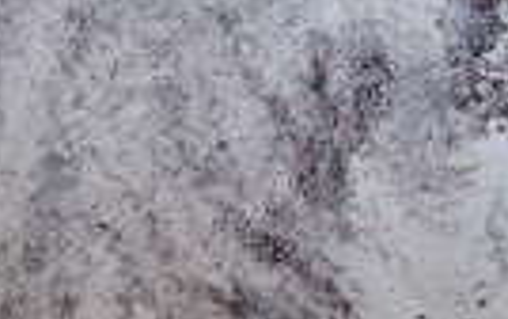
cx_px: 182
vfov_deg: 11.5
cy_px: 133
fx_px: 1580
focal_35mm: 114
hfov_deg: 18.2
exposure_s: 1/128
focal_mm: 6
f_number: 2.7
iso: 280
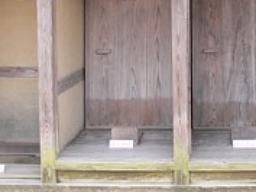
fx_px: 585
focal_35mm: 79
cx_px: 192
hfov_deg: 24.4
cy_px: 1
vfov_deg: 18.2
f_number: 4
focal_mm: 7.4
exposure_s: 1/80
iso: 80
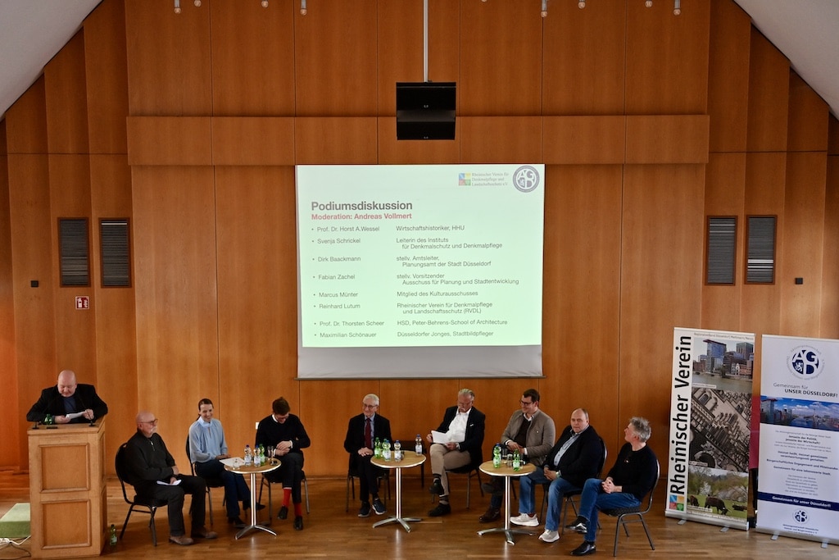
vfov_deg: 28.1
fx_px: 1119
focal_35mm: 48
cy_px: 280
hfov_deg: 41.1
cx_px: 420
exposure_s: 1/100
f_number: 2.8
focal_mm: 48
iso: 1100
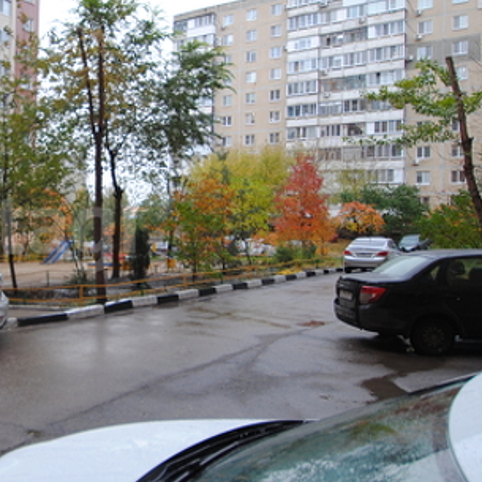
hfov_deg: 43.6
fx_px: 543
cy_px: 220
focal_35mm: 34
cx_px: 46
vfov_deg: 47.8
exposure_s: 1/30
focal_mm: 11.5
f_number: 3.5
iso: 200
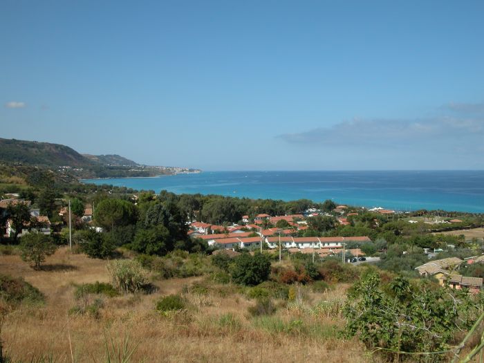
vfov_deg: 40.7
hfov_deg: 52.6
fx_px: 489
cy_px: 182
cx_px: 242
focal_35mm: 35
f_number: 6.3
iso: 100
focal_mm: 8.9
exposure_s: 1/391
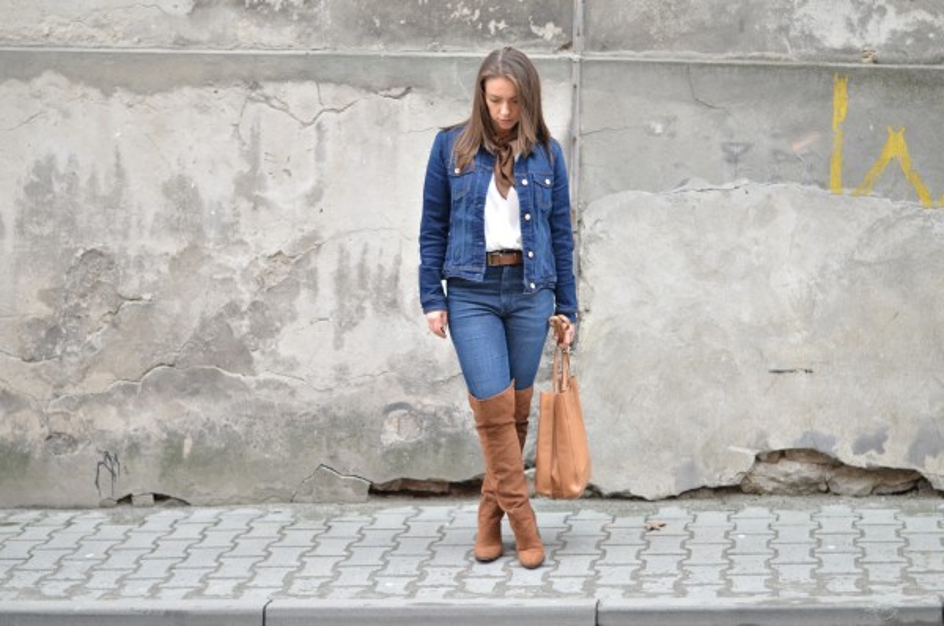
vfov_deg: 18.1
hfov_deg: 27.0
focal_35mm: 75
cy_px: 313
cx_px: 472
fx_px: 1963
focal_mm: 50
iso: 100
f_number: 1.8
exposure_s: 1/320
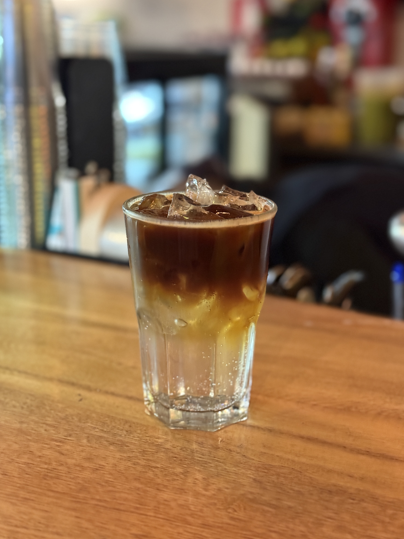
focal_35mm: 49
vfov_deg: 38.9
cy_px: 265
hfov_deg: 29.7
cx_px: 198
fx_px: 763
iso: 500
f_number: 1.78
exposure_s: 1/30
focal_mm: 6.76
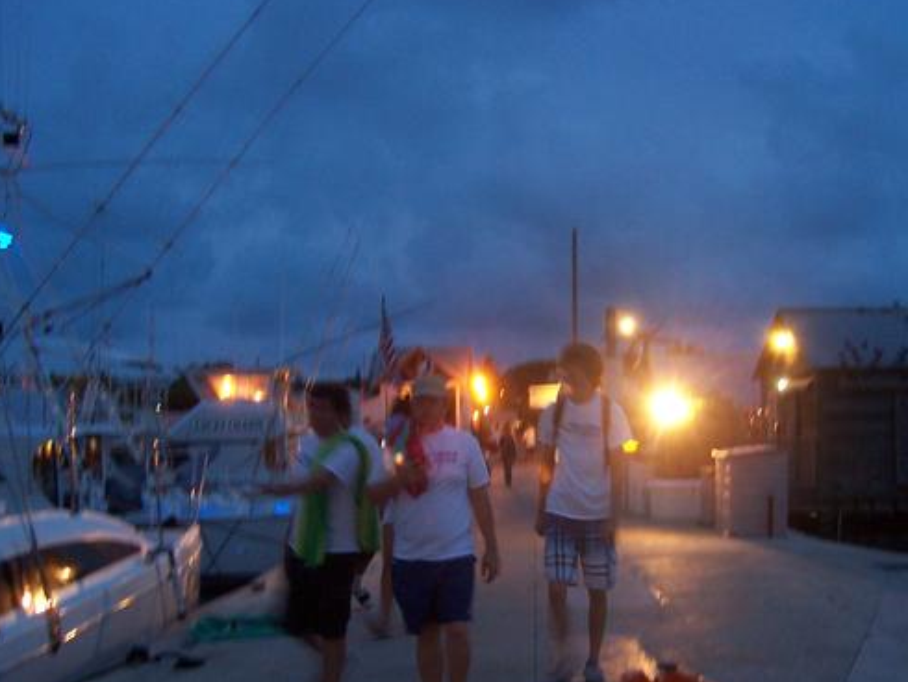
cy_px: 436
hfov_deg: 40.4
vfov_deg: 30.7
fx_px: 1233
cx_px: 497
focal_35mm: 47
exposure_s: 1/6
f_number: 3
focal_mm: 6
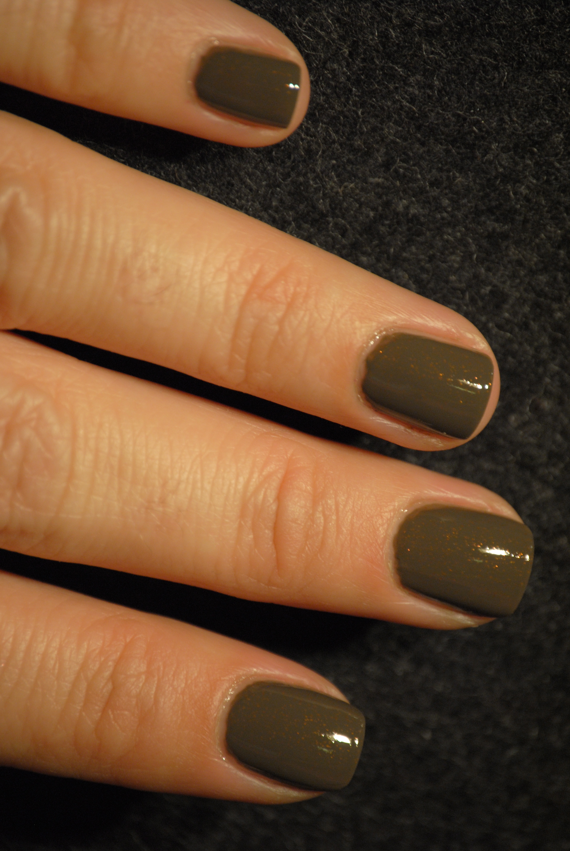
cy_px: 426
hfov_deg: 4.6
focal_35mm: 300
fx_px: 7104
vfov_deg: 6.9
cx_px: 285
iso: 400
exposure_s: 1/80
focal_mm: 200
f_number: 5.6
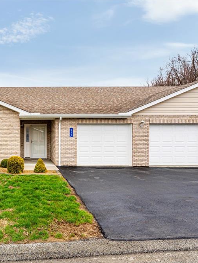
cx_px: 24
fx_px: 191
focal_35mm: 25
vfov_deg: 69.4
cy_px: 133
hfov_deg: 49.6
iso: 100
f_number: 8
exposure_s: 1/80
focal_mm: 17
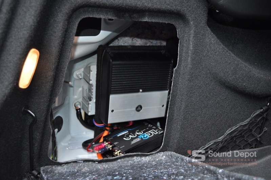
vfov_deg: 36.8
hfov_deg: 53.2
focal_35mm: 36
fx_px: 271
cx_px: 136
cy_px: 90
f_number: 4
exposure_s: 1/60
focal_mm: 24
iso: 640
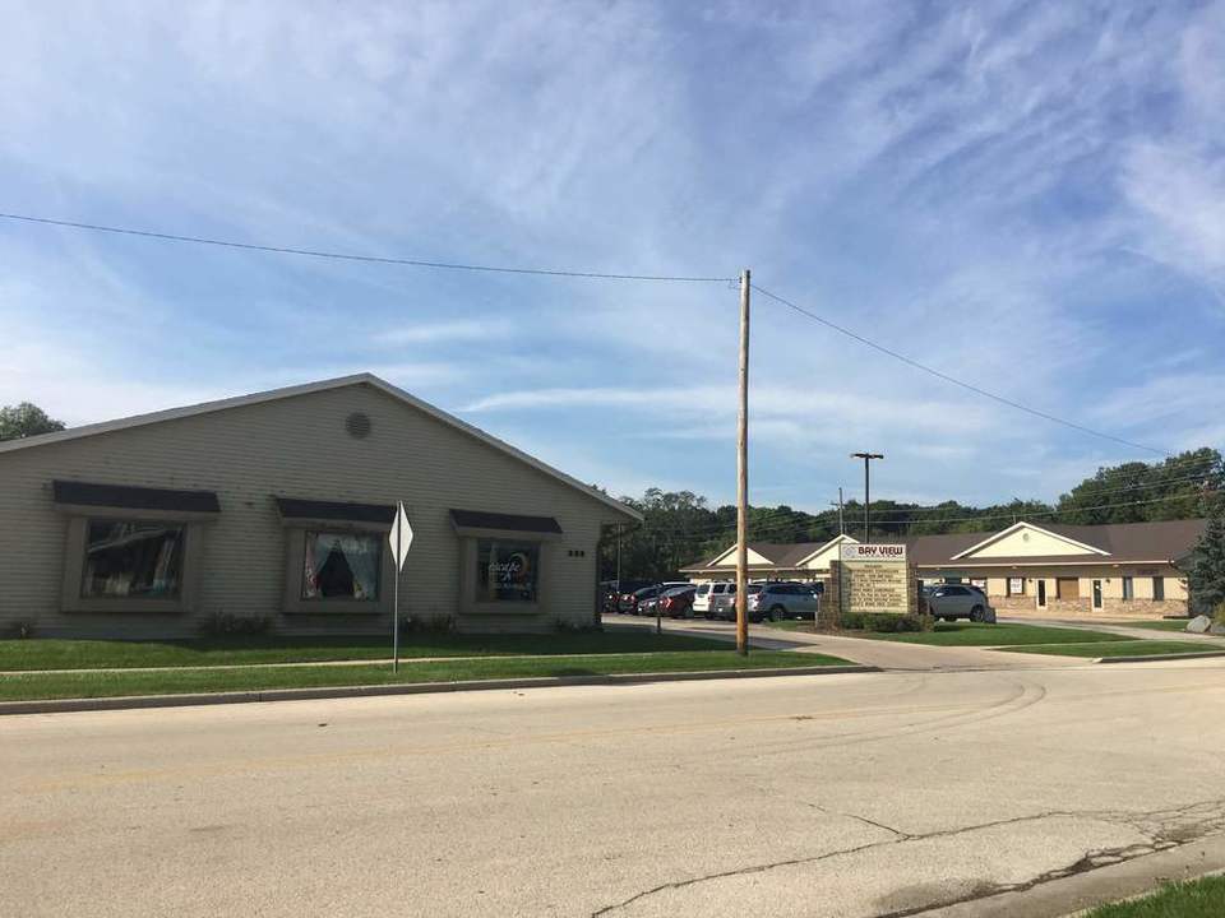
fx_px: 1026
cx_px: 612
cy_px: 459
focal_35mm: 29
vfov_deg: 48.2
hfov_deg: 61.7
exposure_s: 1/1789
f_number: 2.2
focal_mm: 4.15
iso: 25
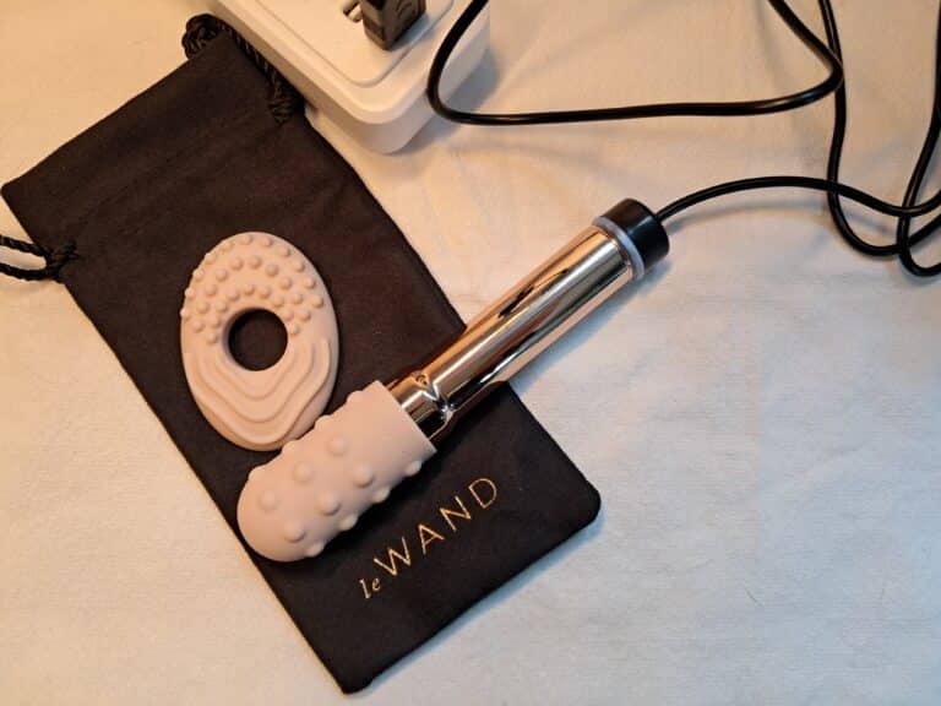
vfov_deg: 51.4
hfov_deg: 65.3
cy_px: 353
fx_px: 734
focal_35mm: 27
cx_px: 470
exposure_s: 1/50
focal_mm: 4
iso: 160
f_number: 1.8
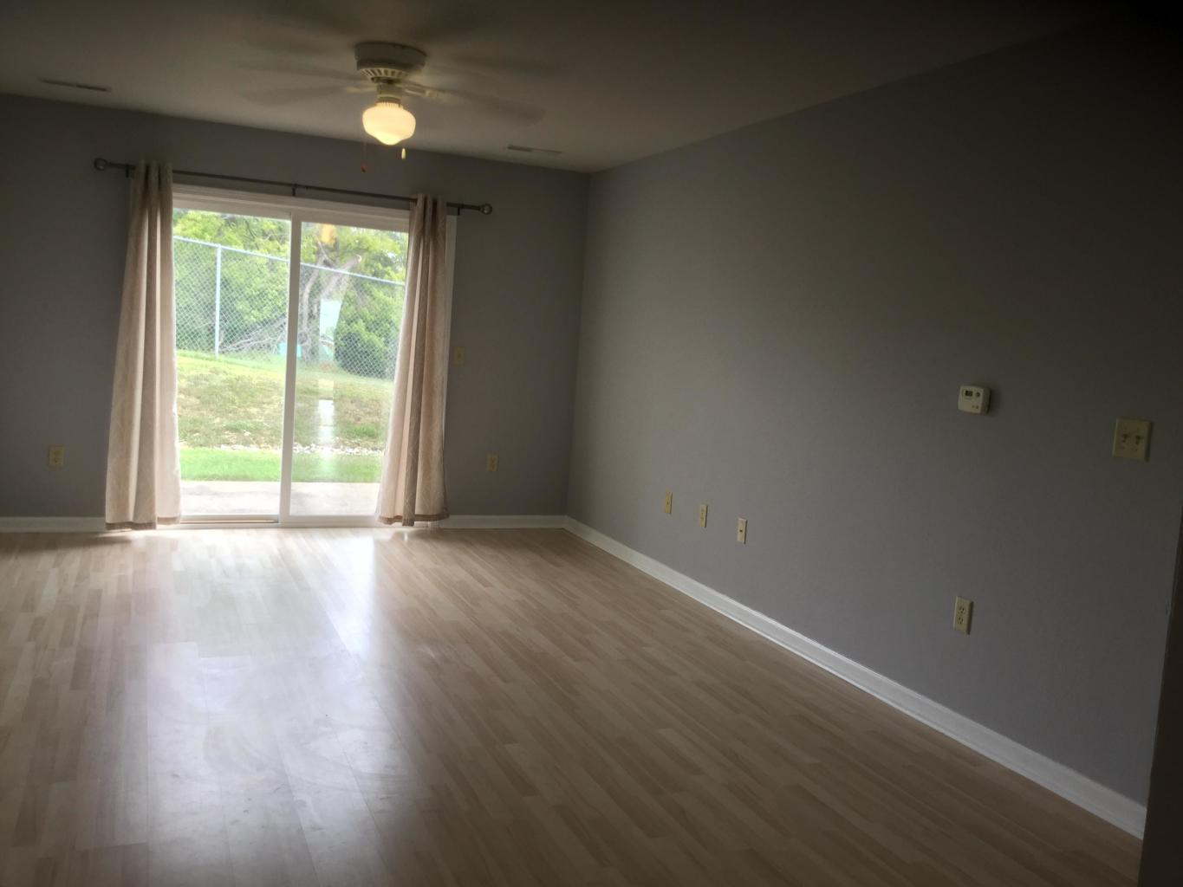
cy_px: 444
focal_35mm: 31
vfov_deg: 45.4
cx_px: 592
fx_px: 1060
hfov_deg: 58.3
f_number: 2.4
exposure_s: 1/40
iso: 25
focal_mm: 3.3
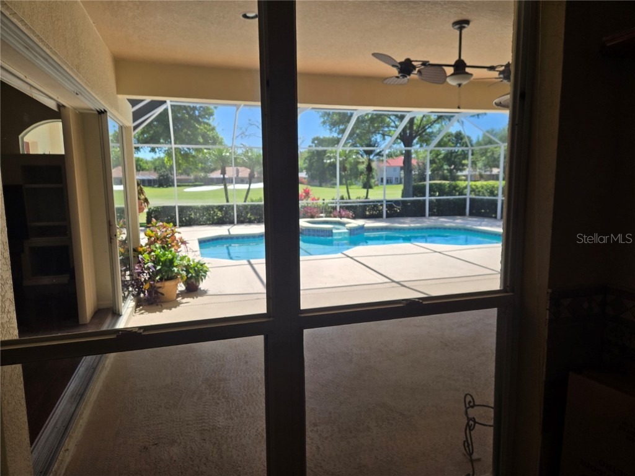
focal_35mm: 23
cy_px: 238
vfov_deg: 58.9
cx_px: 318
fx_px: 422
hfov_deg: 73.9
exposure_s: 1/682
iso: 25
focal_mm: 5.4
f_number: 1.8
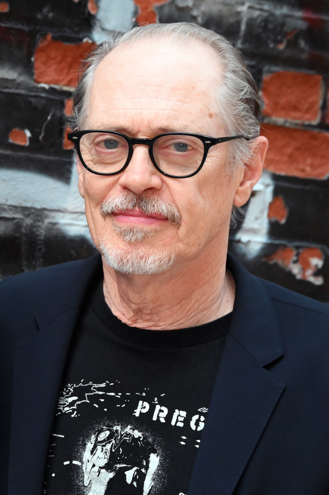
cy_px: 248
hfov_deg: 18.6
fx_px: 1002
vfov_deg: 27.7
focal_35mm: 73
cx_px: 164
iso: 7200
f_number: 6
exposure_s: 1/60
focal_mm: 73
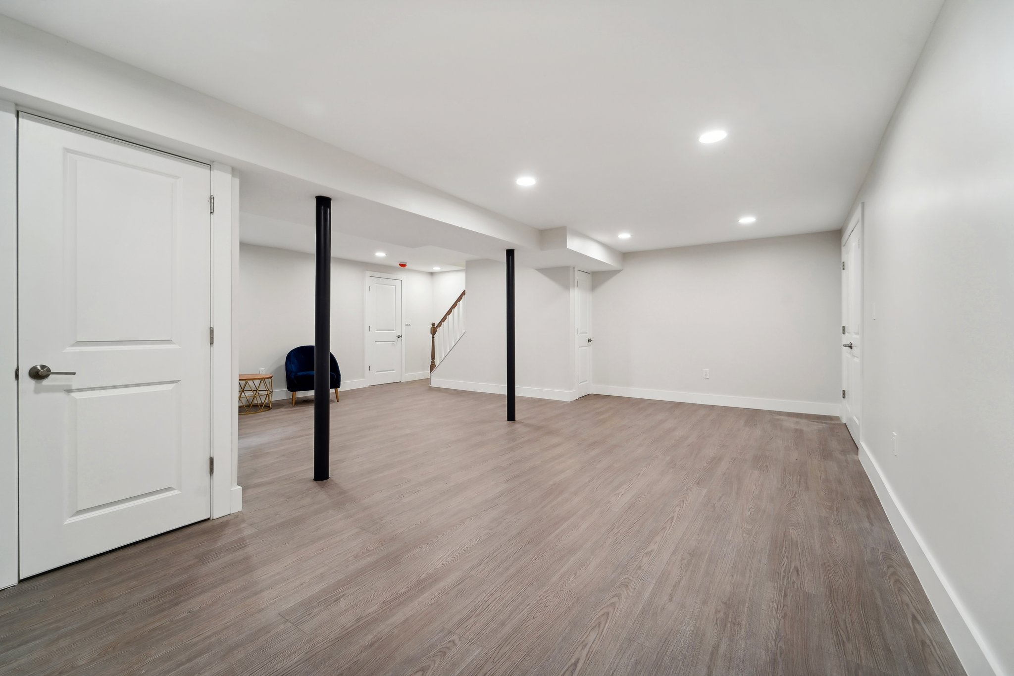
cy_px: 338
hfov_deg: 104.3
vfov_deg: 81.2
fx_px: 394
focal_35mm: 14
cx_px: 507
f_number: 8
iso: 400
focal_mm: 14
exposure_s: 1/10
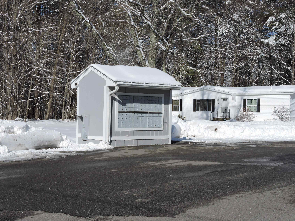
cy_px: 111
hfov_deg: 34.3
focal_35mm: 56
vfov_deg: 26.1
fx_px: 477
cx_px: 145
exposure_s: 1/1250
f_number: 5
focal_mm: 9.9
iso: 100
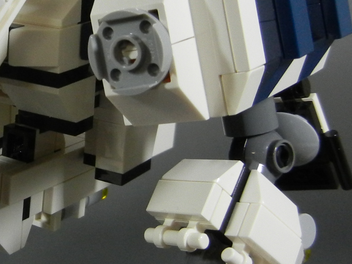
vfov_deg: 15.7
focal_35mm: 94
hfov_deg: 19.9
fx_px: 956
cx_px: -45
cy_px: 130
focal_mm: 5.4
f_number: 3.5
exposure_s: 1/93
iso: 400
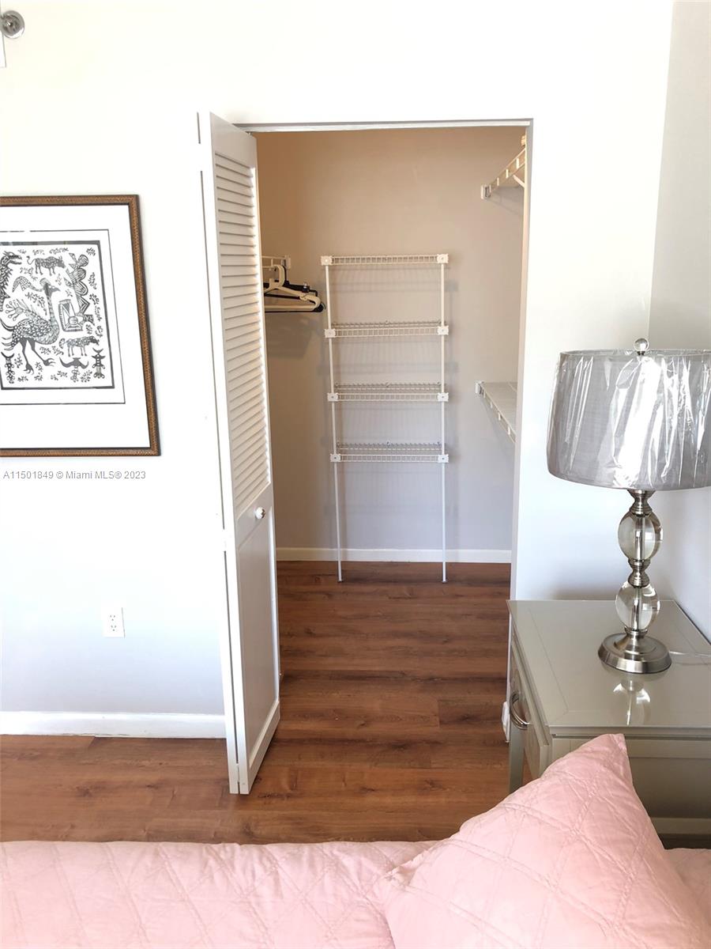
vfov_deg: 63.4
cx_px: 356
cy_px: 474
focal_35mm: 28
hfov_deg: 49.7
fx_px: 767
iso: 40
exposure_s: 1/24
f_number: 1.8
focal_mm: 4
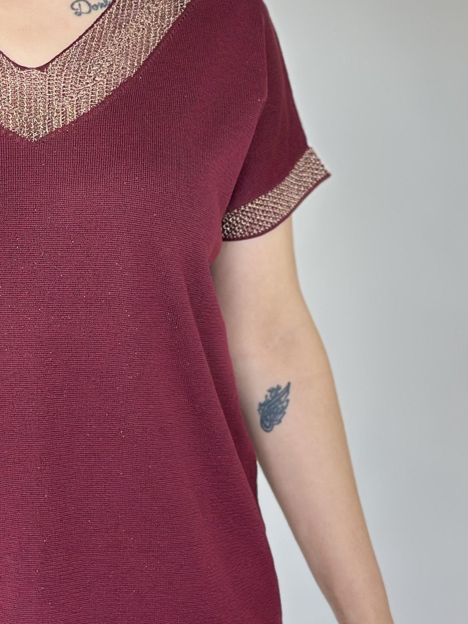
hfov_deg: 13.9
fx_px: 1911
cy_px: 148
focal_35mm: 106
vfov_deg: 18.4
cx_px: 76
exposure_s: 1/100
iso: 100
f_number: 1.78
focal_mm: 6.86
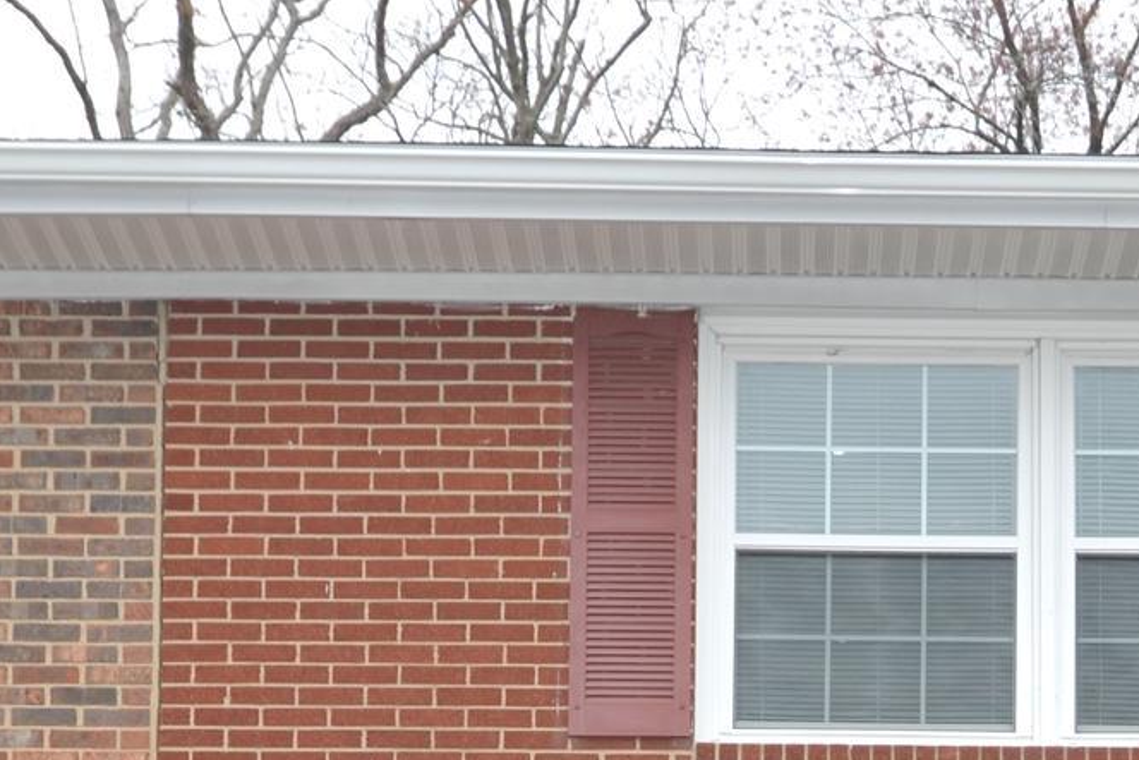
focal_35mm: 111
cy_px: 1114
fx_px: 3512
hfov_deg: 18.1
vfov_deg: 11.8
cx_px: 1055
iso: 100
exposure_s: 1/160
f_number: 6.3
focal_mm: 24
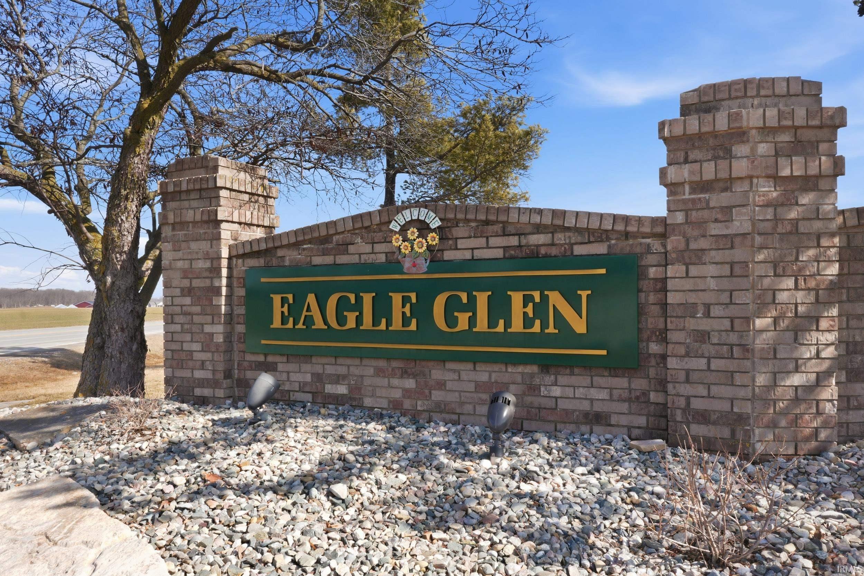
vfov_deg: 47.9
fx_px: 648
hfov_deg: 67.4
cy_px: 288
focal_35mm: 27
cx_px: 432
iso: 50
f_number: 16
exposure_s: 1/20
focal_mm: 18
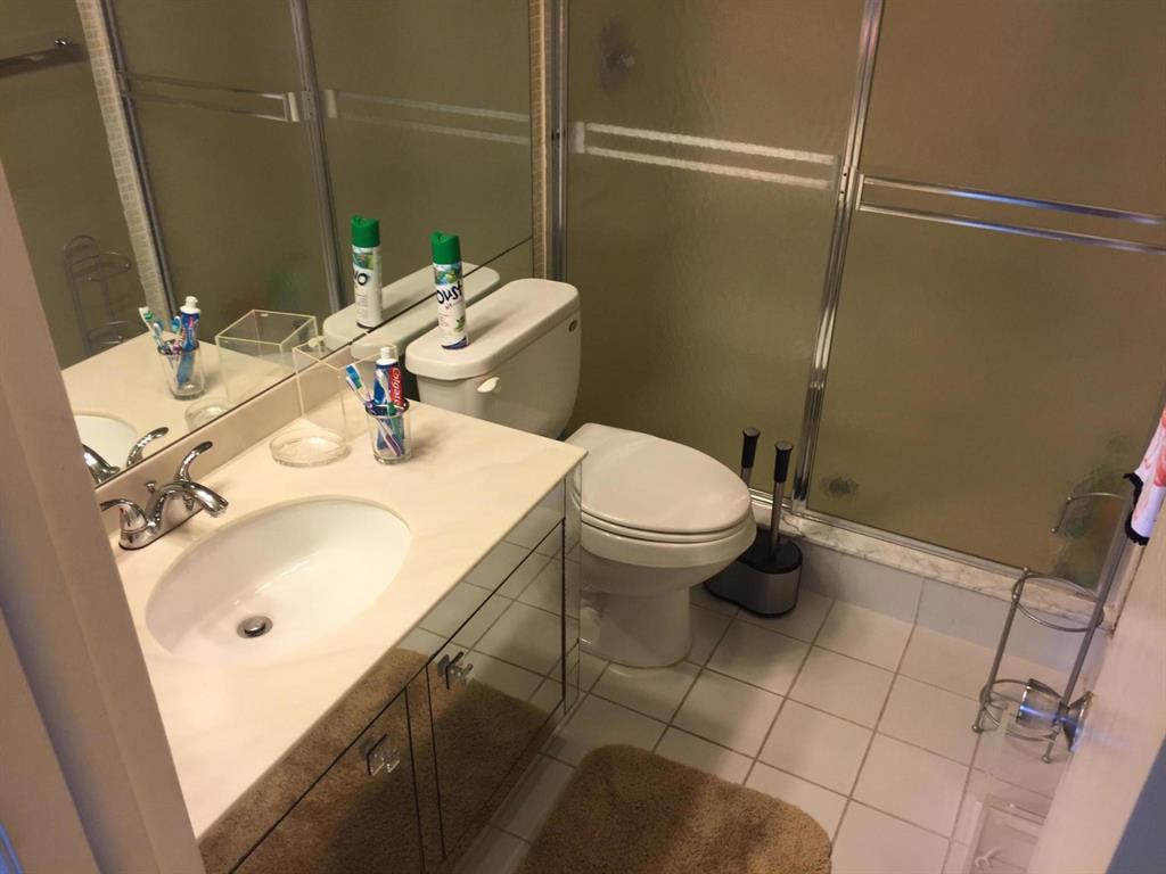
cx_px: 583
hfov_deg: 61.7
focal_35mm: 29
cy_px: 437
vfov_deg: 48.2
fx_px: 977
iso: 40
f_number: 2.2
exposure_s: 1/60
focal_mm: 4.15
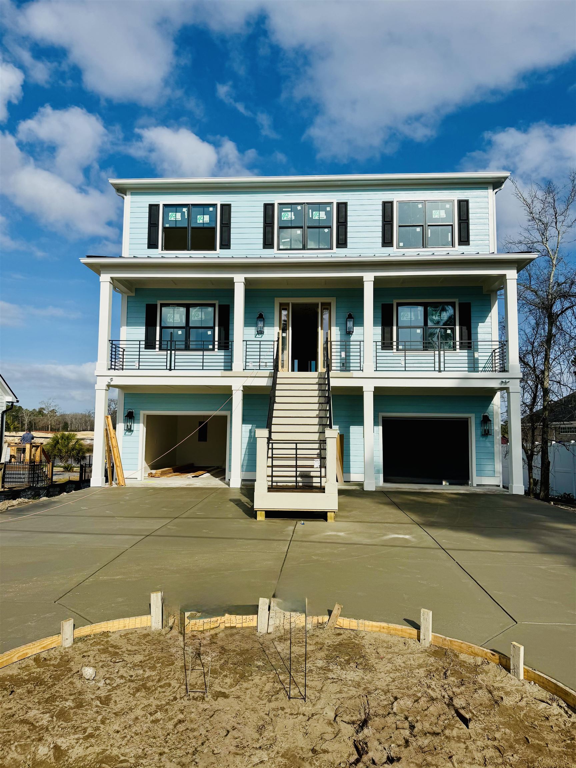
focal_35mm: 24
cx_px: 288
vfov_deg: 71.6
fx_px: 532
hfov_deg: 56.8
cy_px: 384
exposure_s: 1/10309
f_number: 1.78
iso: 80
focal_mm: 6.76
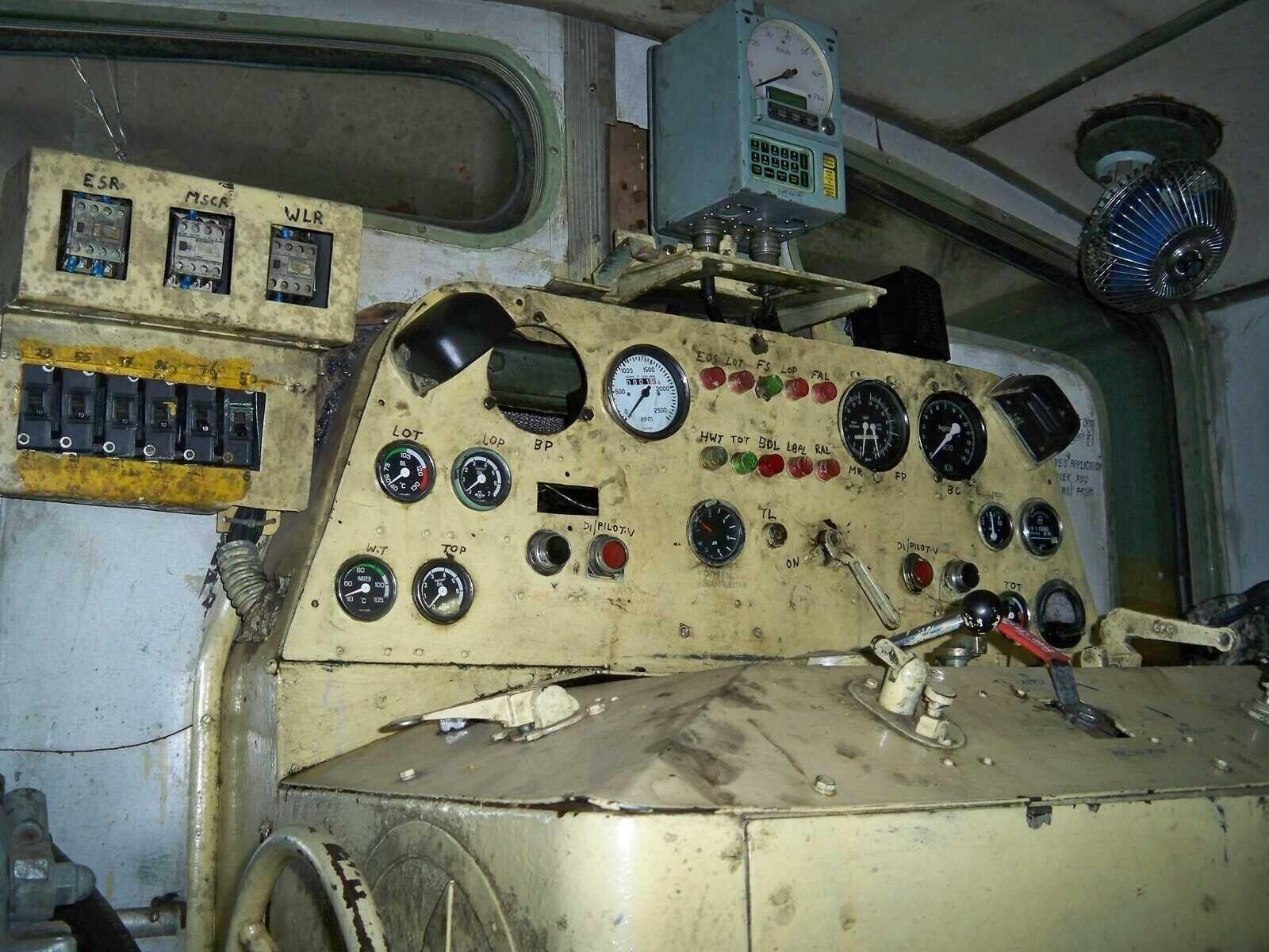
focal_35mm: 37
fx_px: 1356
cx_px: 634
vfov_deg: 38.7
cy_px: 476
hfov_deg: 50.1
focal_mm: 7.9
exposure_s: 1/30
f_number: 3.1
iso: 200
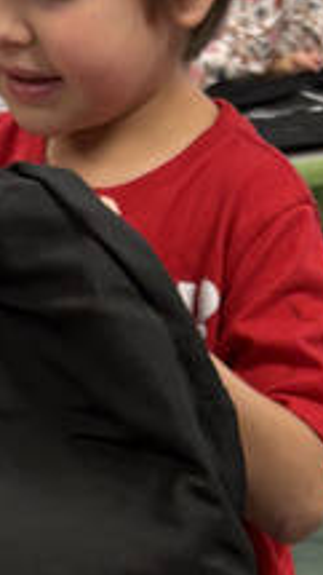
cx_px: 360
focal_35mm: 135
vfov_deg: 15.2
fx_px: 2055
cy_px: 746
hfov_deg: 8.9
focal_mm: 5.96
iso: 80
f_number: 1.6
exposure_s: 1/60
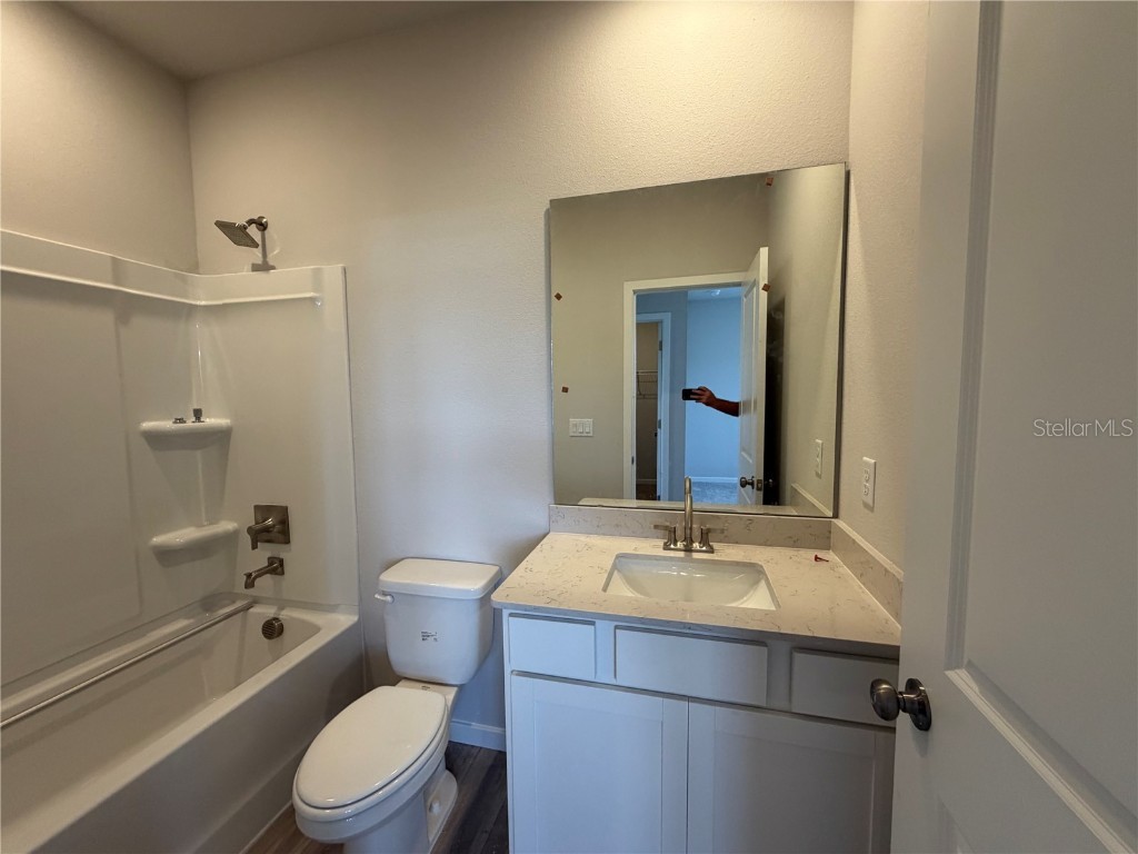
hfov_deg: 102.1
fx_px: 460
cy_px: 427
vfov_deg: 85.7
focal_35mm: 14
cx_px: 569
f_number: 2.2
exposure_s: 1/120
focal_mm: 2.22
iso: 200
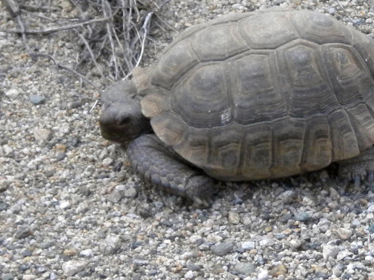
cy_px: 112
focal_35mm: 286
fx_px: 3090
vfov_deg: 5.2
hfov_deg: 6.9
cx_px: 264
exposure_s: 1/426
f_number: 5.9
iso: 290
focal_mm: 18.9
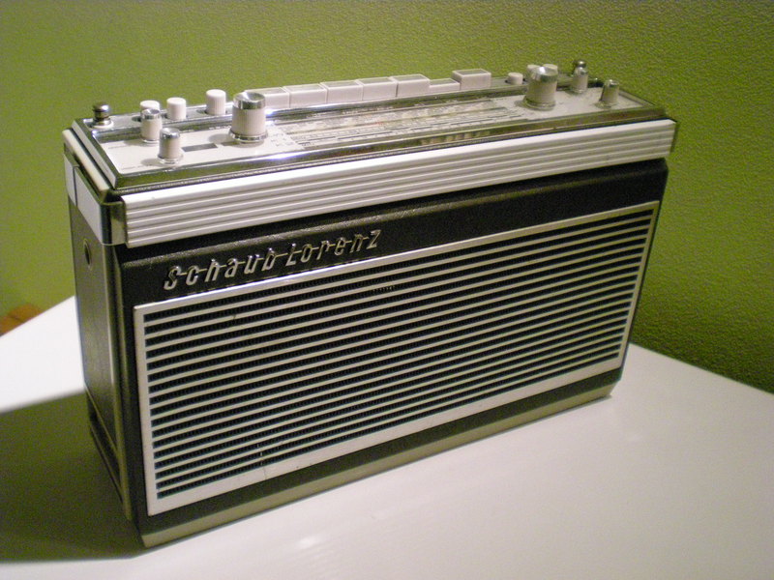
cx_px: 387
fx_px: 850
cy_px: 290
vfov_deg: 37.7
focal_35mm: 38
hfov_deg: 49.0
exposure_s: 1/28.1
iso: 800
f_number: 3.1
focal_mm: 6.3
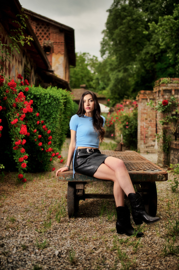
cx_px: 90
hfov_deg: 37.8
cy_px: 135
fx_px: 261
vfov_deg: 54.5
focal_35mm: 35
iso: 100
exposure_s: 1/200
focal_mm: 35
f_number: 1.4
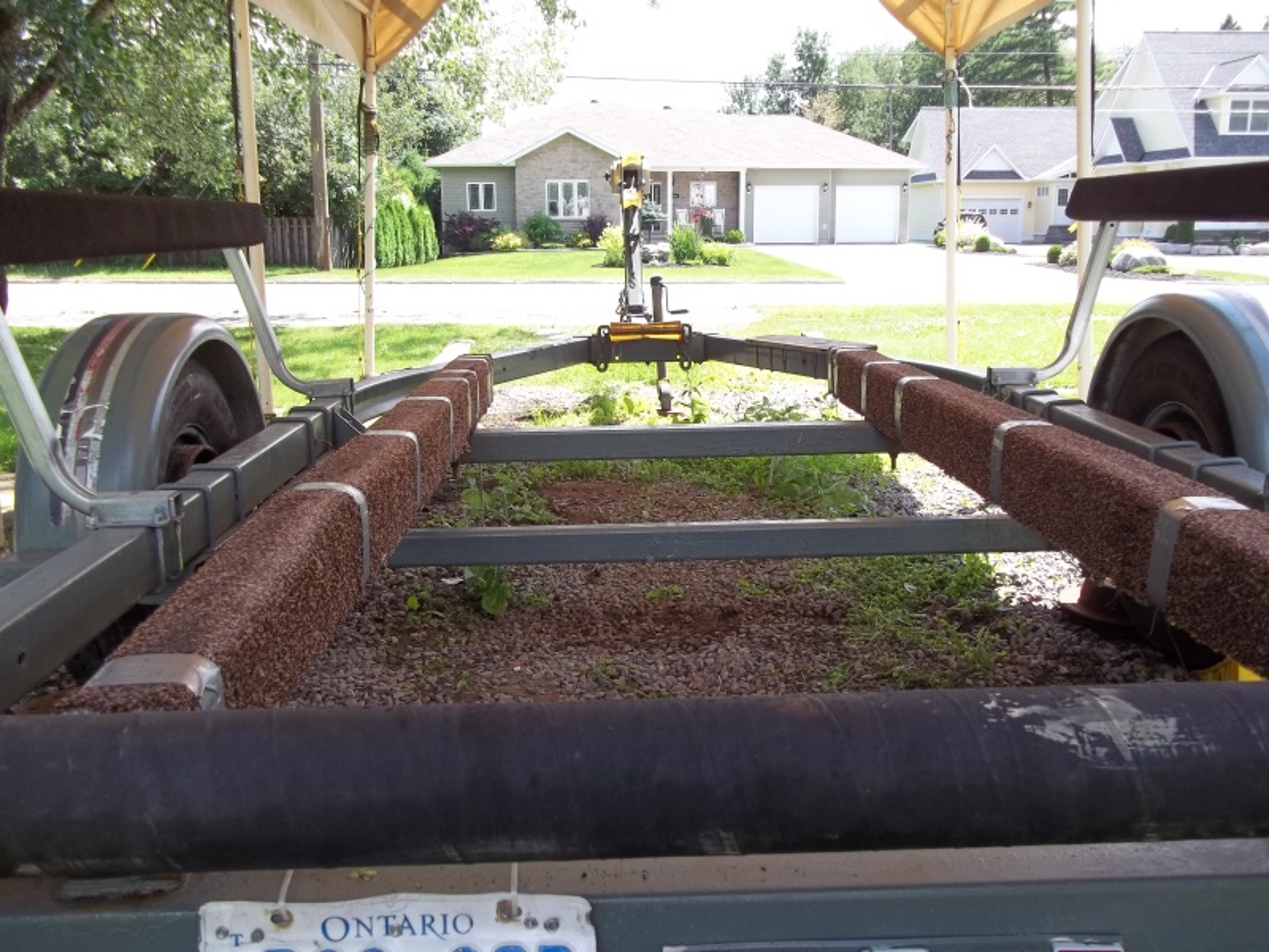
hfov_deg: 56.8
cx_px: 634
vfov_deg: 44.2
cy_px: 476
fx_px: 1173
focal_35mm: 32
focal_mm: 5.7
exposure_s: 1/200
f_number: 2.9
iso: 64
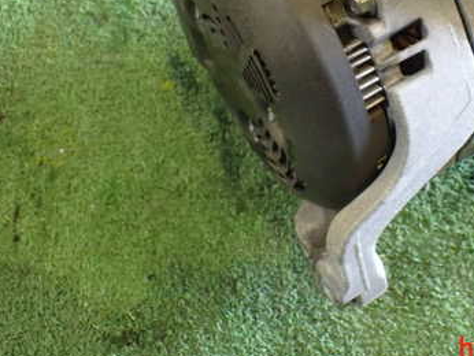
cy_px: 59
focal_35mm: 52
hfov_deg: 35.9
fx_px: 713
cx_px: 358
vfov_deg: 27.4
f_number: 2.3
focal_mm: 5.4
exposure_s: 1/50
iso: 800
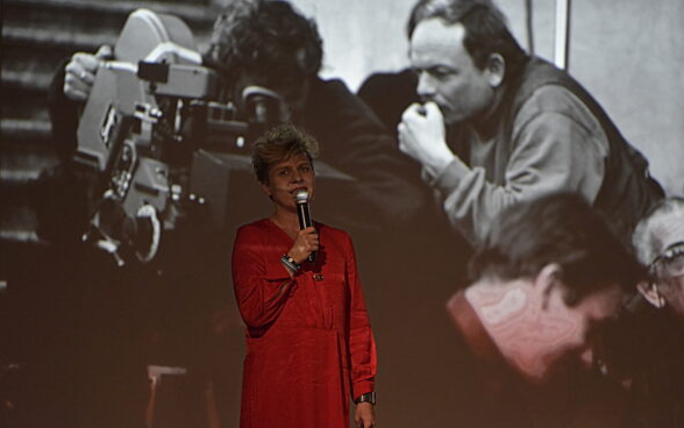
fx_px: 3879
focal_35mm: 208
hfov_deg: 10.1
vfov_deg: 6.3
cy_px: 197
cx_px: 348
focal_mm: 200
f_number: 2.8
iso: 5000
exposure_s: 1/400
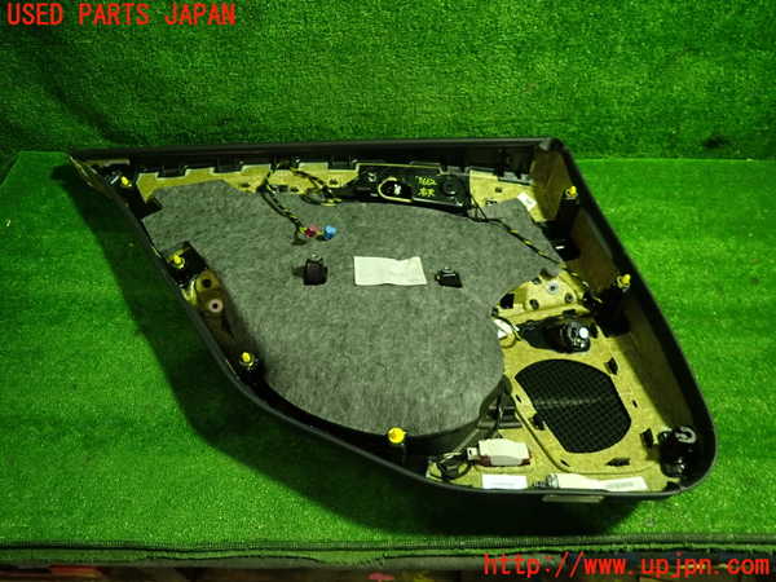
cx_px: 388
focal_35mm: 25
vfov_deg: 54.9
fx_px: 560
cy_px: 291
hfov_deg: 69.4
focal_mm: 4.5
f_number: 2
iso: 200
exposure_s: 1/30
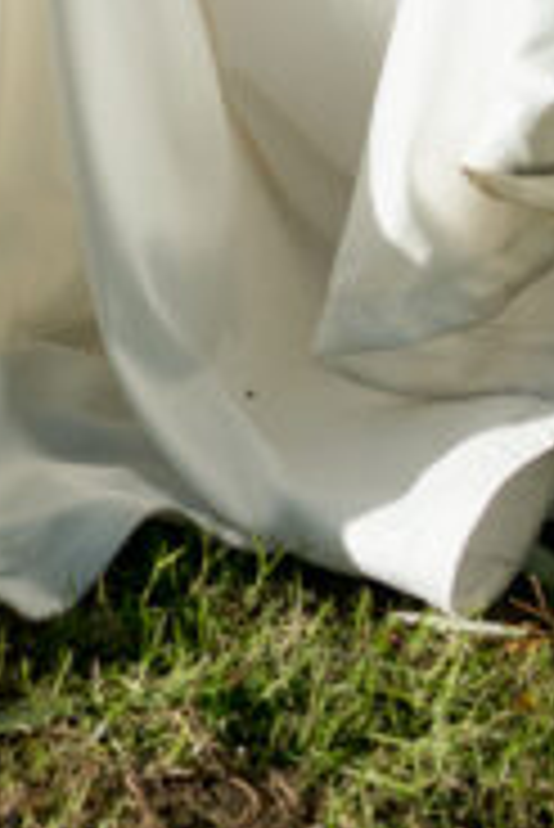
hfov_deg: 6.0
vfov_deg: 8.3
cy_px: -1120
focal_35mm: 228
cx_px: 288
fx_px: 5253
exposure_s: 1/3200
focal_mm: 35
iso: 100
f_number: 2
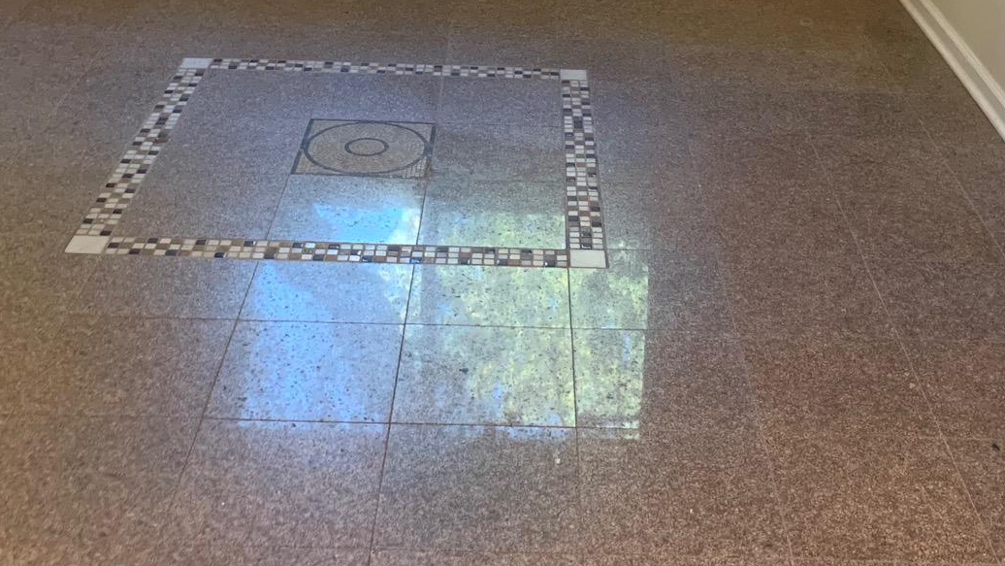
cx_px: 569
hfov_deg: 37.2
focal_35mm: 56
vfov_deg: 19.8
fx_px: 1492
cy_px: -168
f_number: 1.8
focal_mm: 4.25
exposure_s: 1/60
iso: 320
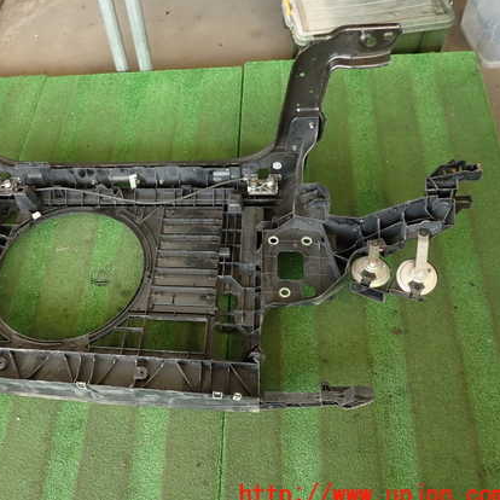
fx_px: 523
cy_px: 239
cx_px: 150
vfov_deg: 51.1
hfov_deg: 49.8
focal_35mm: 32
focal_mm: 4.5
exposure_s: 1/60
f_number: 2
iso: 160
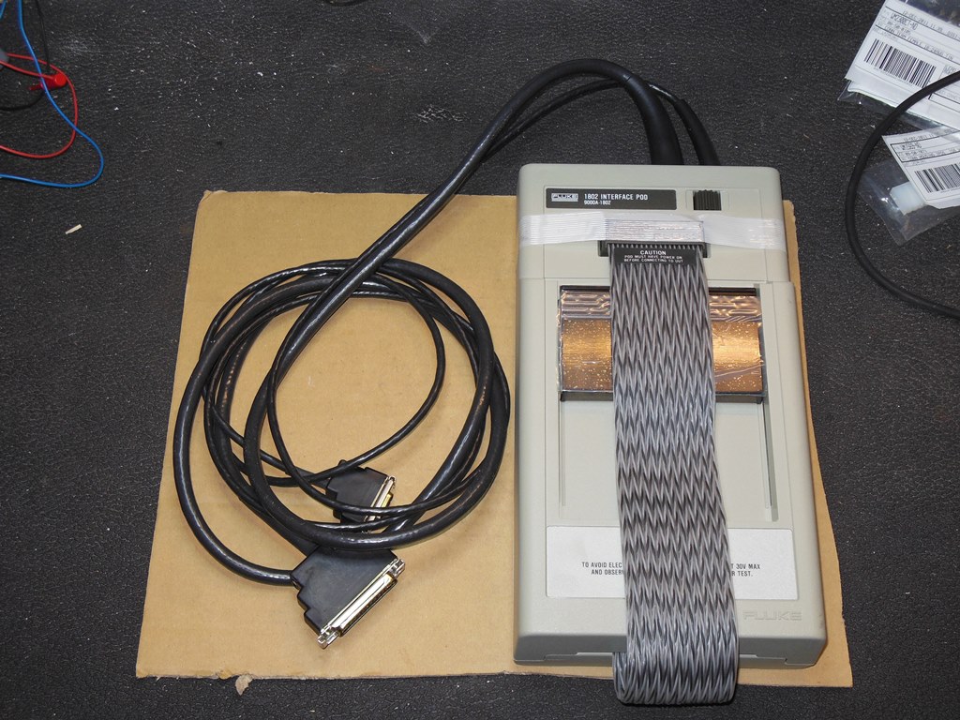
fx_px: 1387
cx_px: 480
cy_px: 360
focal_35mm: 50
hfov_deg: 38.2
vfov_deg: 29.1
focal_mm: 8.9
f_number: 4
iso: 200
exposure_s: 1/60
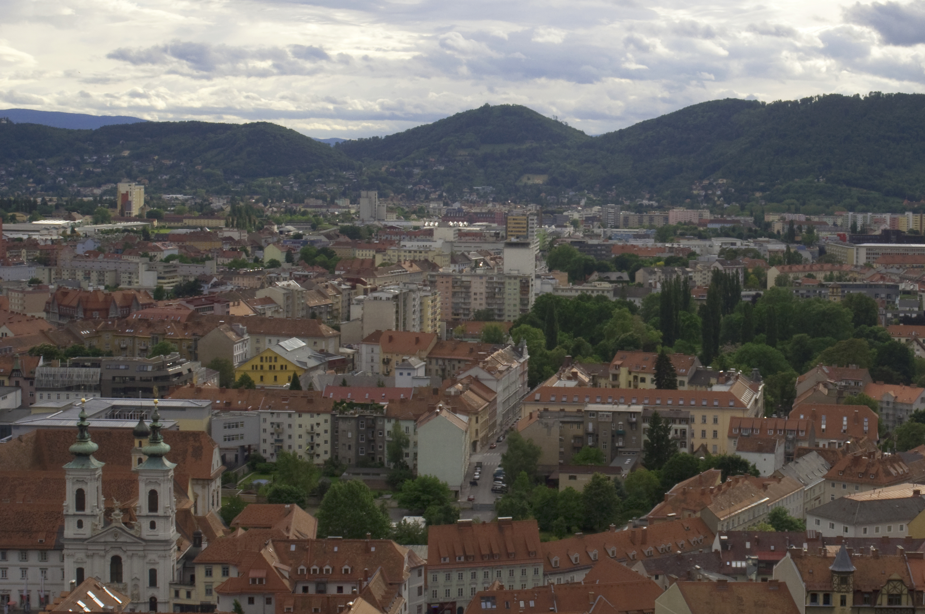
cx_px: 462
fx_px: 1078
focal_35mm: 42
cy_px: 307
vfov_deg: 31.8
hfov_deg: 46.5
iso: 400
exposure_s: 1/200
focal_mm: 28
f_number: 14
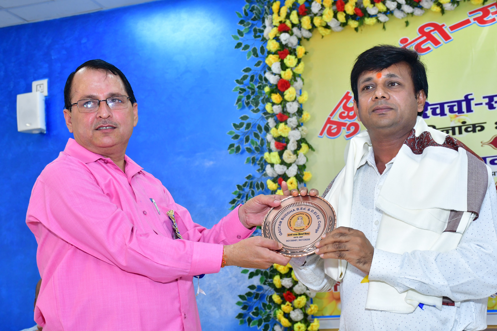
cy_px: 171
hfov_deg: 31.4
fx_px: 883
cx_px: 249
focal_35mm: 64
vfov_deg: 21.2
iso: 800
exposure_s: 1/125
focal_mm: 40
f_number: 5.6
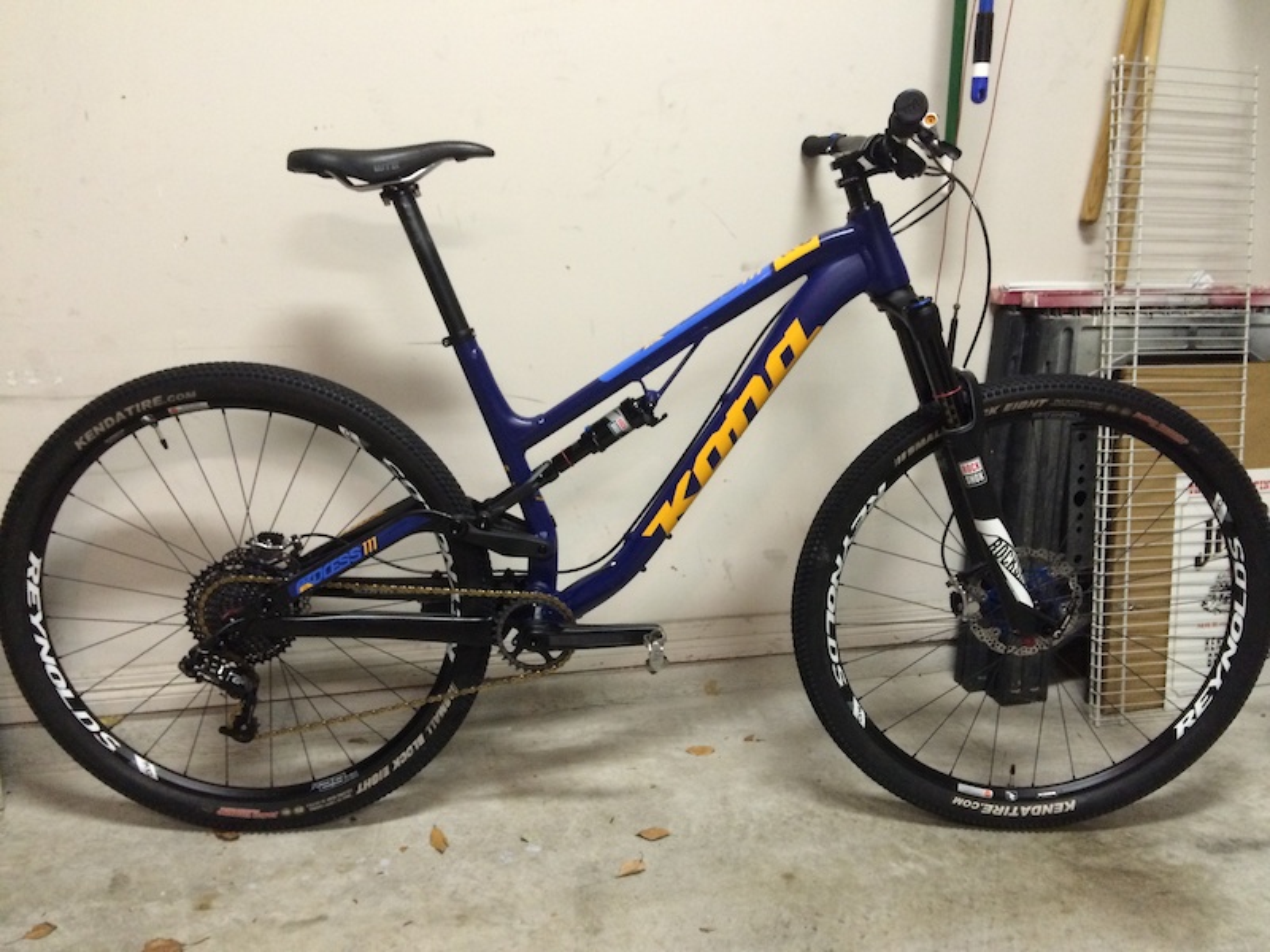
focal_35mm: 29
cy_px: 476
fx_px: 1064
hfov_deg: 61.7
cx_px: 635
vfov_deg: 48.2
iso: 320
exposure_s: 1/24
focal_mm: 4.15
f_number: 2.2
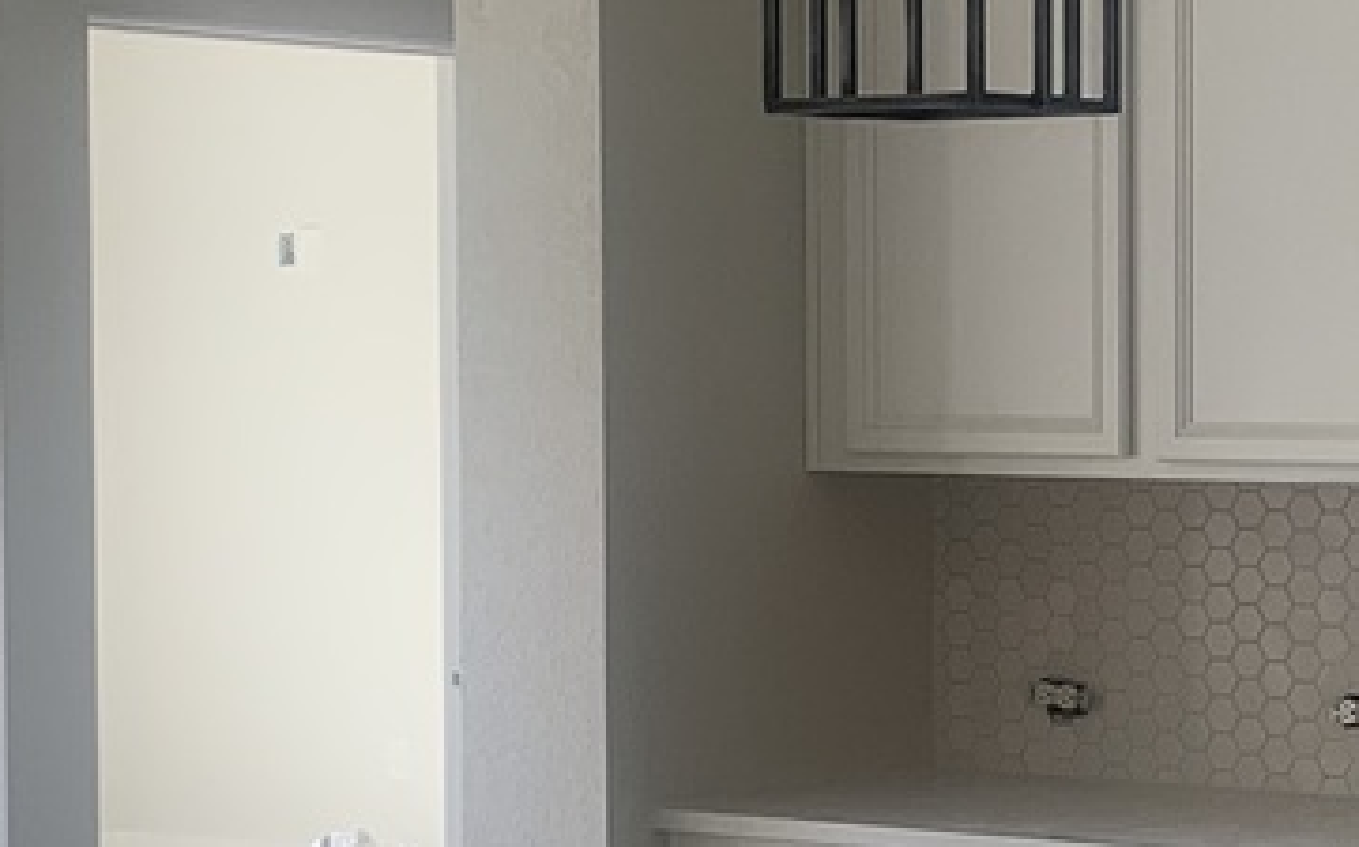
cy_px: 553
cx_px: 1058
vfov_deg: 11.9
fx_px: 4071
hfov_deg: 18.8
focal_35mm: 110
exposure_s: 1/121
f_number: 1.8
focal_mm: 4.25
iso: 64
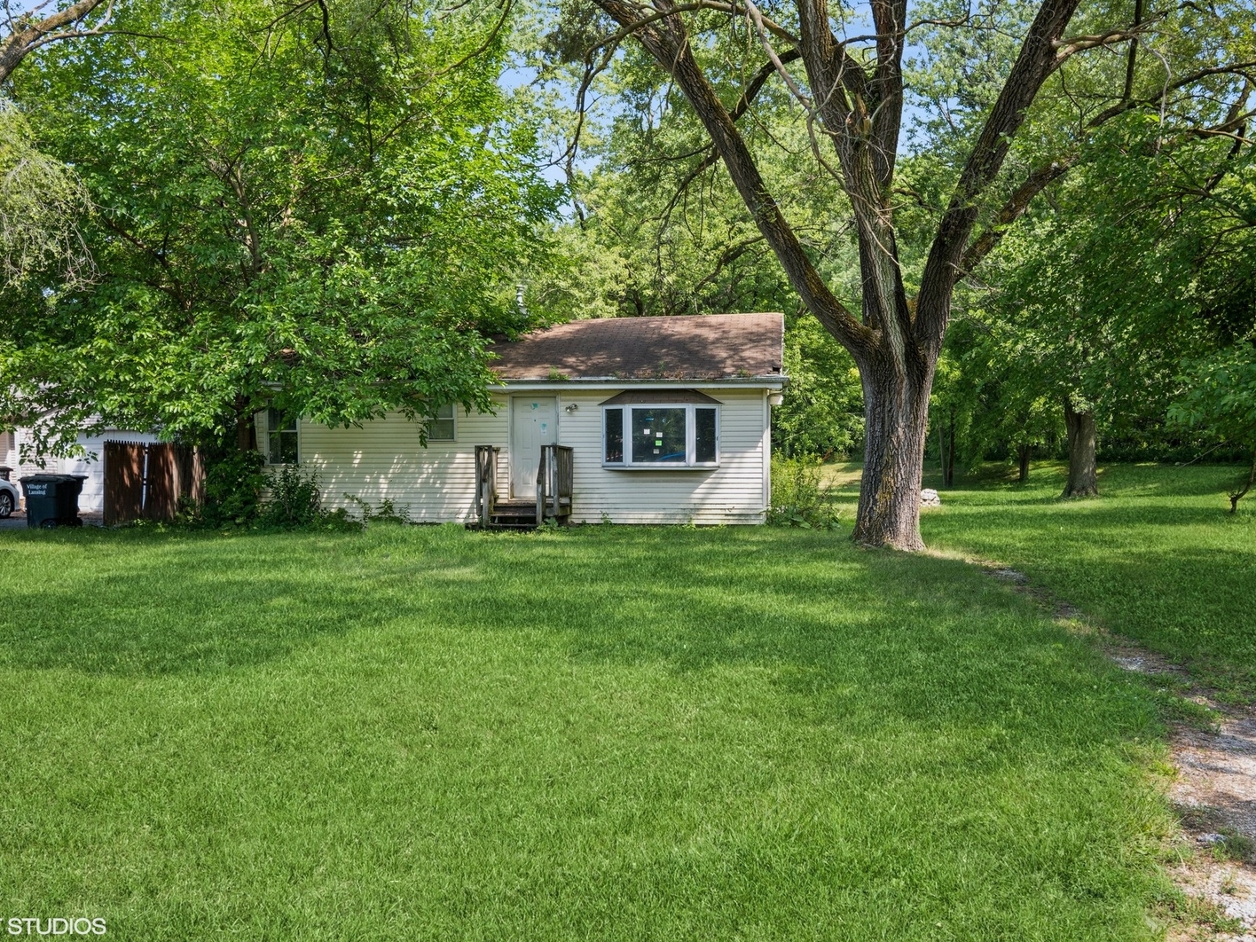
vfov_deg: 42.9
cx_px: 640
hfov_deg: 55.3
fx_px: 1197
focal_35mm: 33
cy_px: 467
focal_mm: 20
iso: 100
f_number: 6.3
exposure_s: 1/50
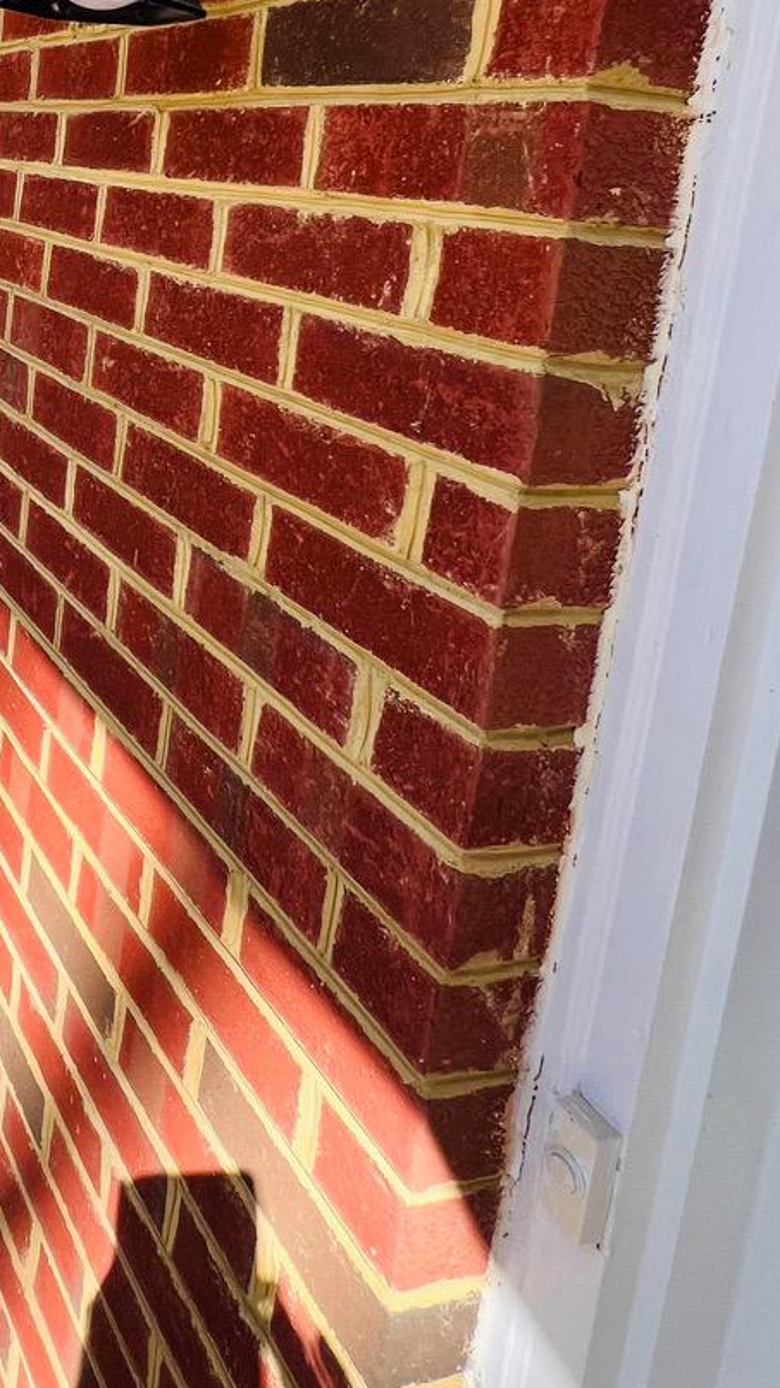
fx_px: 993
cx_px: -98
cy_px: 267
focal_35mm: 27
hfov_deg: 35.8
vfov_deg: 63.5
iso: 32
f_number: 1.8
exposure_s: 1/381
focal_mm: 1.57
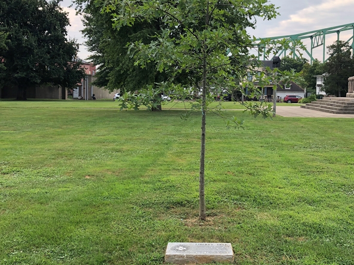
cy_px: 103
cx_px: 206
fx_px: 429
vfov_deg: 34.2
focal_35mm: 42
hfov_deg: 44.6
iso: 20
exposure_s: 1/823
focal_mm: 3.99
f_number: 1.8
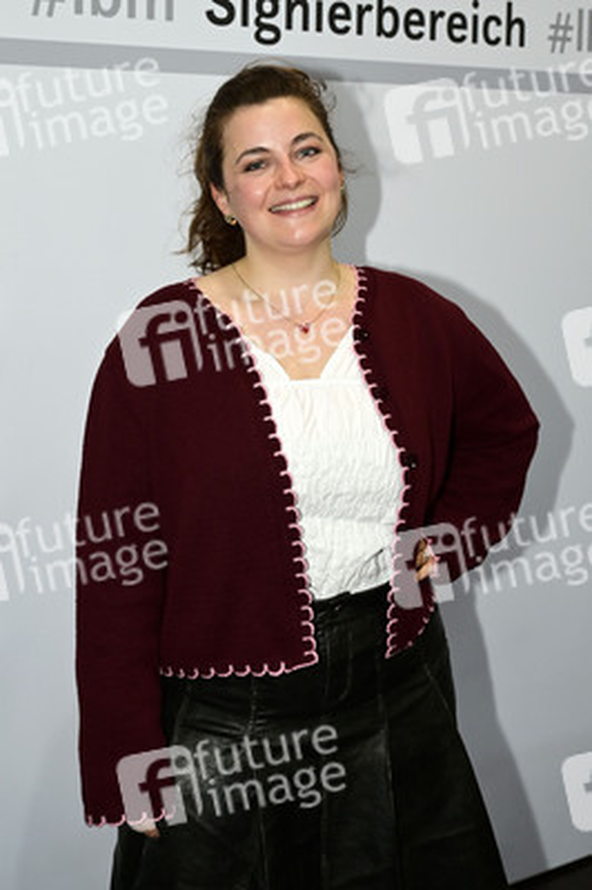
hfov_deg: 32.6
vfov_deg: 47.4
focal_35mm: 41
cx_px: 296
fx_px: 1013
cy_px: 445
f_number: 5
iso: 1600
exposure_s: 1/200
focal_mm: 41
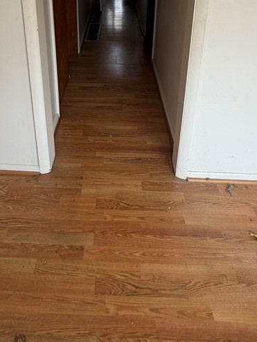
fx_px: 287
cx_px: 105
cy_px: 34
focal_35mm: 29
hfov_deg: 48.0
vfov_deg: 53.8
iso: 125
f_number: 2.2
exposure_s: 1/121
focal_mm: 2.22
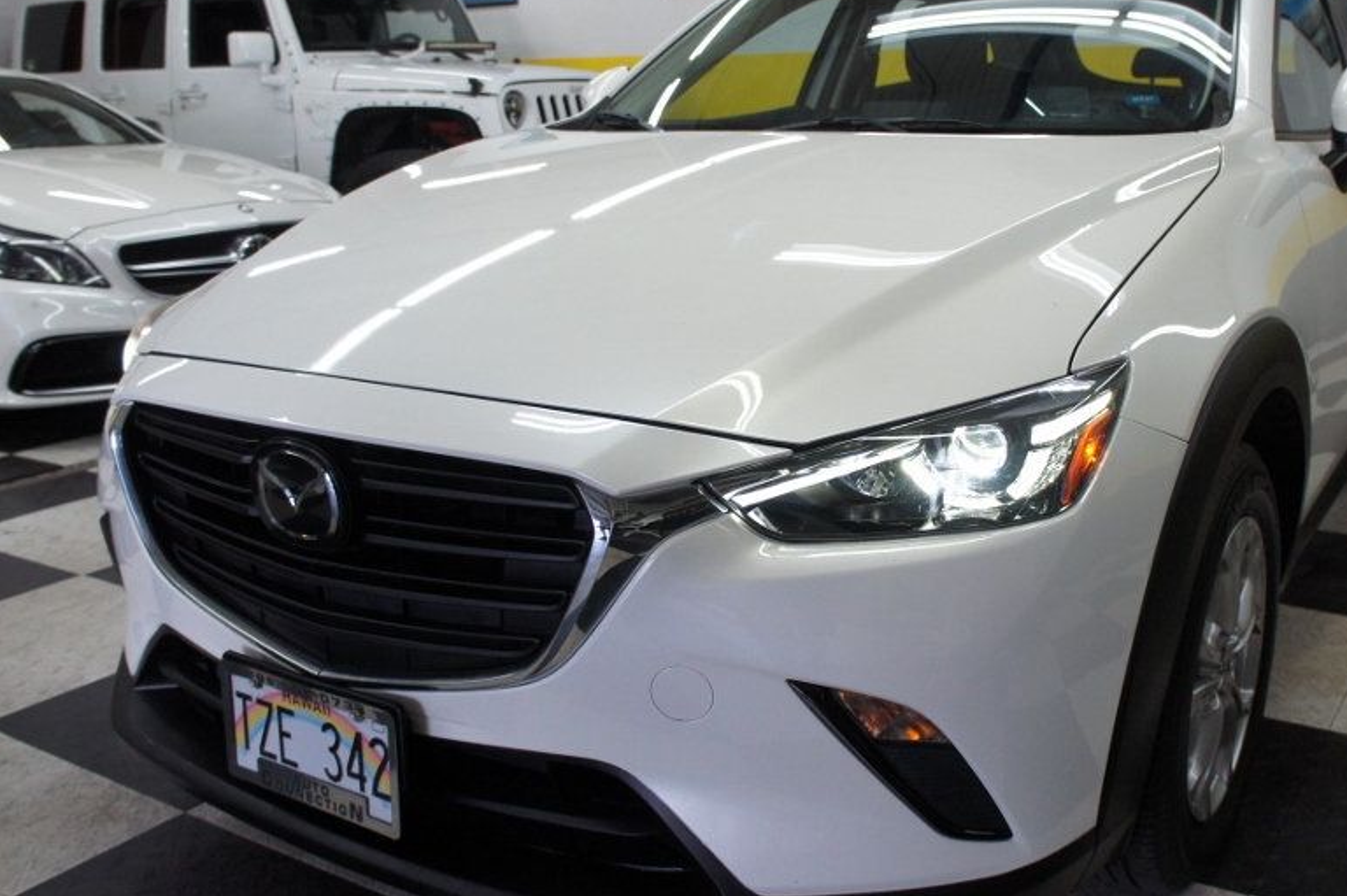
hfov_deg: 52.9
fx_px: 1346
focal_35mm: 36
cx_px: 784
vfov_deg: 36.8
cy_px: 430
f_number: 4.5
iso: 1000
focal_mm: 18
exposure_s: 1/250
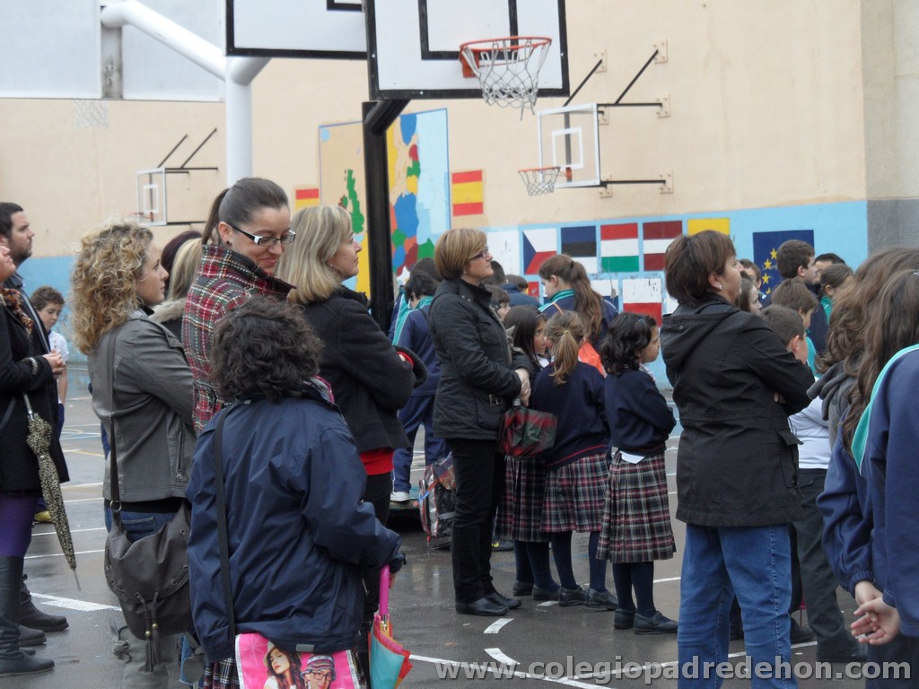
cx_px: 460
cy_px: 344
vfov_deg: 18.4
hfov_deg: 24.4
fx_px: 2124
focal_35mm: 80
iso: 100
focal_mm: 13.2
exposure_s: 1/90
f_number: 4.2
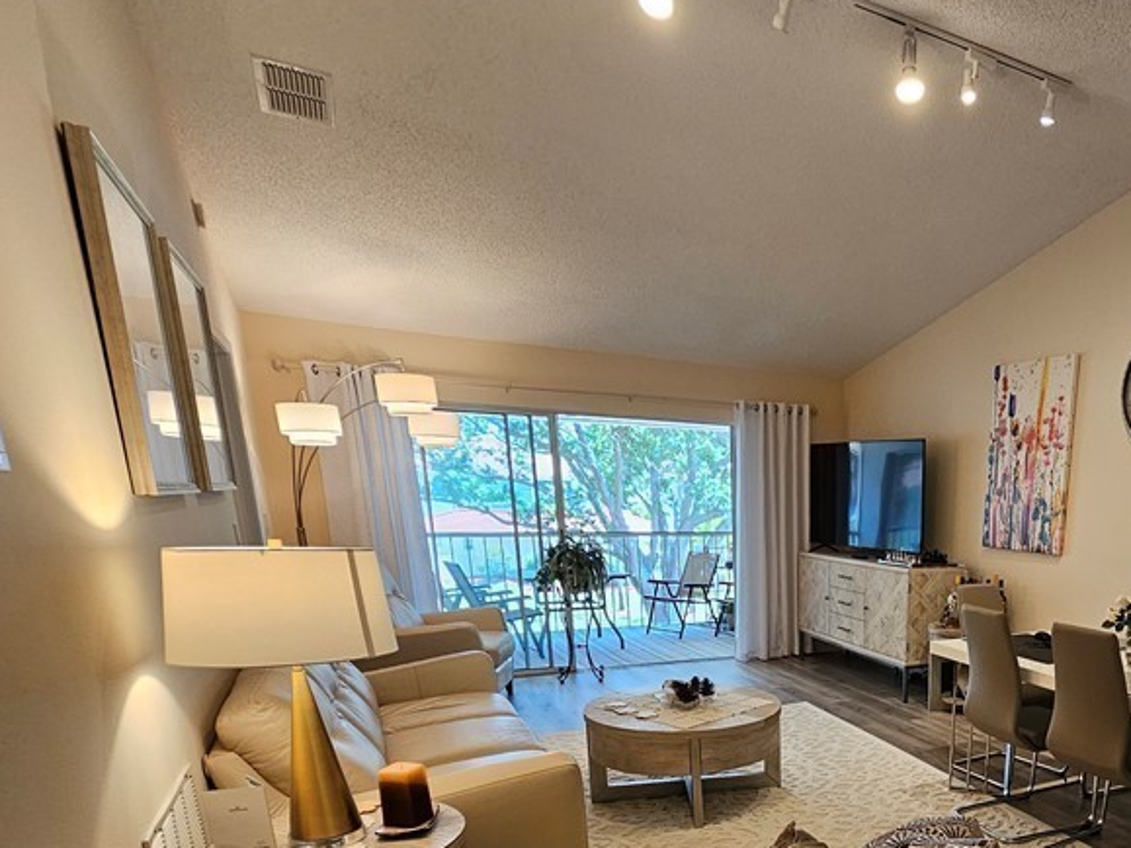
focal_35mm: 23
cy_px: 725
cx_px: 904
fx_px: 751
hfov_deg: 67.1
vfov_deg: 53.3
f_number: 2.2
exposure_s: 1/60
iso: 160
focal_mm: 2.2
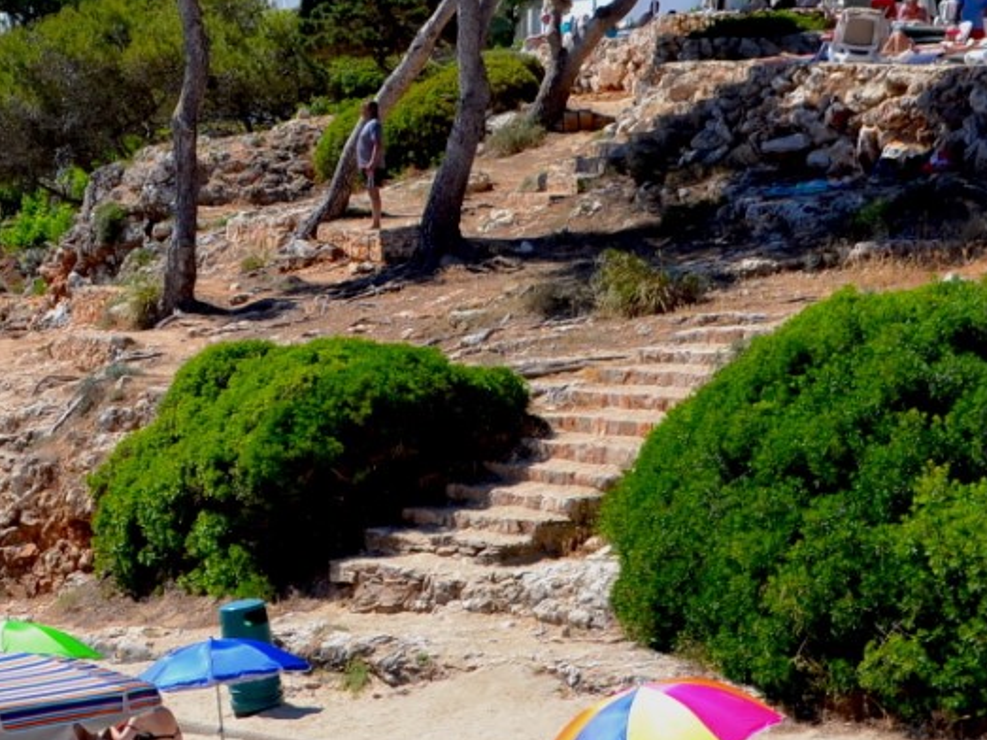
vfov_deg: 10.4
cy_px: 272
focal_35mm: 143
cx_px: -75
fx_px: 4076
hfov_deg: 13.5
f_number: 7.1
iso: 100
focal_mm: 32
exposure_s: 1/200
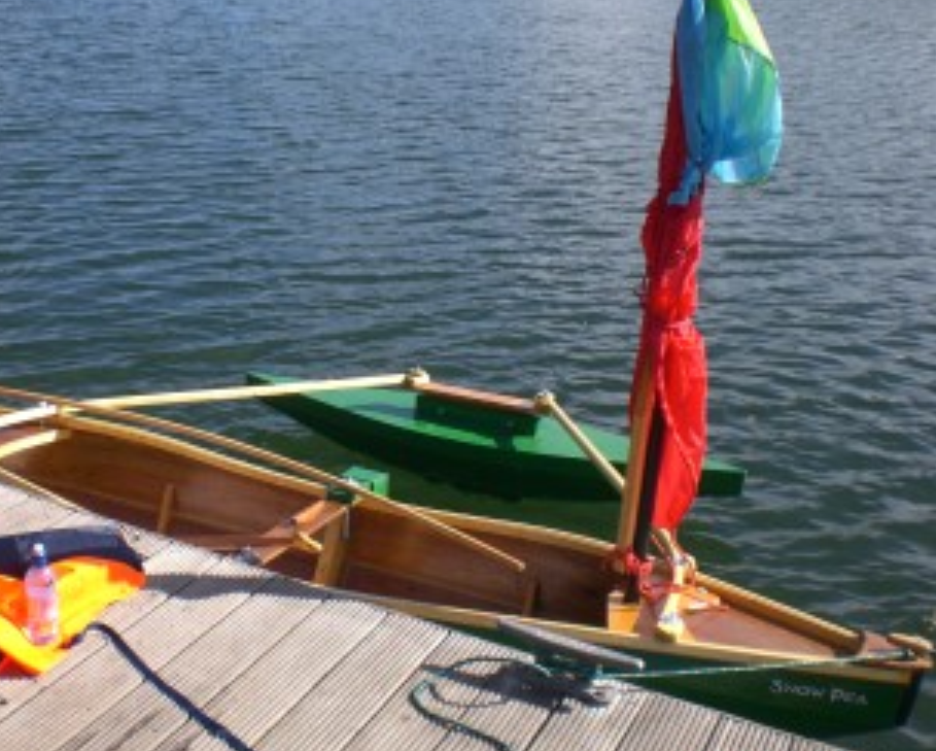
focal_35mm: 46
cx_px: 361
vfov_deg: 32.8
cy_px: 386
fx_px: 1276
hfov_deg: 40.1
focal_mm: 6.3
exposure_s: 1/400
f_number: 4.4
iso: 50
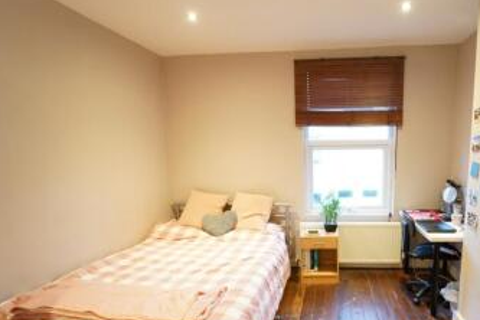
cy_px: 197
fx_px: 267
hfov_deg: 81.5
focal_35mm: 20
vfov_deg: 61.2
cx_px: 316
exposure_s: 1/25
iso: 4000
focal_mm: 14
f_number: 4.5
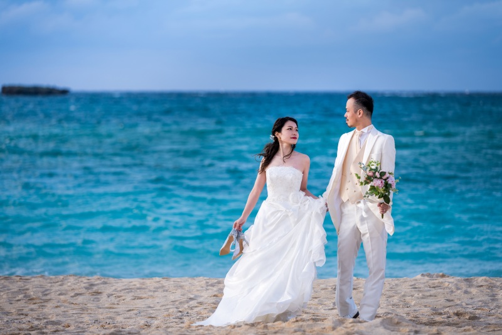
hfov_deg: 15.2
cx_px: 251
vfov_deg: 10.2
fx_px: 1882
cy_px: 168
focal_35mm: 135
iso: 100
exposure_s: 1/800
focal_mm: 135
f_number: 2.8
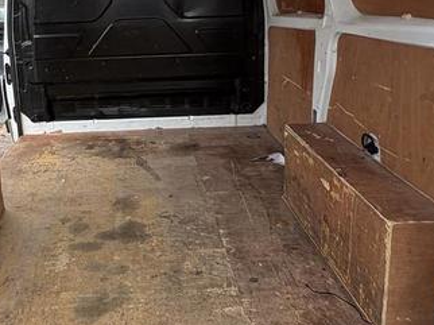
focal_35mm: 39
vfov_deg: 36.3
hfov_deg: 47.1
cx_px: 142
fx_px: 489
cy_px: 104
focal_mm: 2.22
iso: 160
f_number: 2.2
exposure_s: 1/99
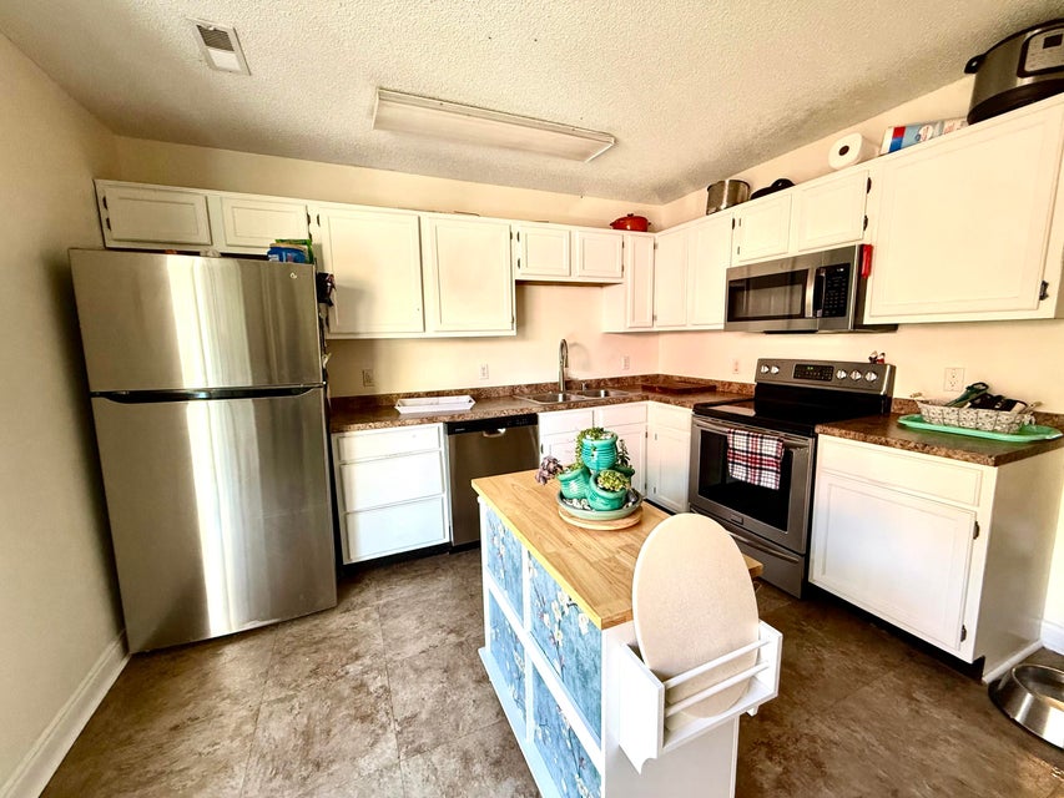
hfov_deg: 102.1
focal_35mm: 14
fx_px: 430
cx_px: 532
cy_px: 399
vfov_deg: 85.7
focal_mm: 2.22
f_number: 2.2
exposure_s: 1/99
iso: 250
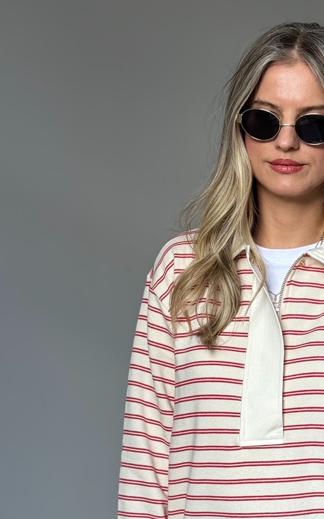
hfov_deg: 15.2
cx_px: 298
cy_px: 388
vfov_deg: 24.1
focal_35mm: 85
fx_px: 1201
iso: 50
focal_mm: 6.76
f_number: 1.78
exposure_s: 1/121
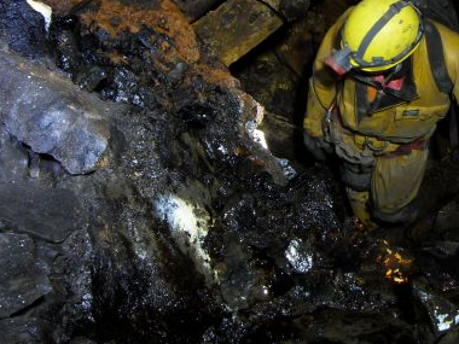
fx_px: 1087
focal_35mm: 82
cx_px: 343
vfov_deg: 17.9
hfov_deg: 23.6
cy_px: 77
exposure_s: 6
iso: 80
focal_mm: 6.6
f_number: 6.2
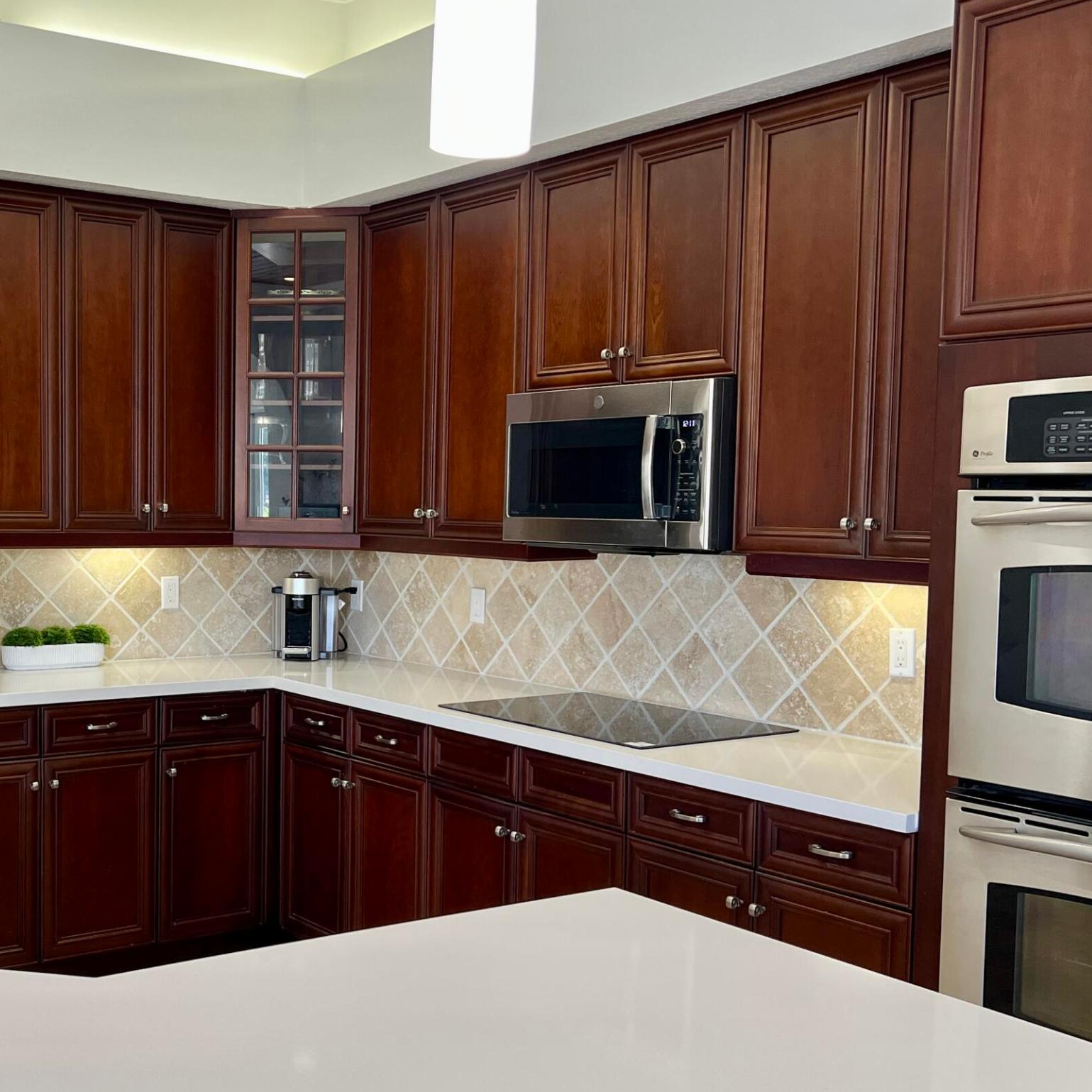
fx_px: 1535
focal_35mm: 43
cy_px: 612
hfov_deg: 38.3
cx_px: 295
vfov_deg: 39.1
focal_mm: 5.7
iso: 100
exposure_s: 1/120
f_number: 1.5
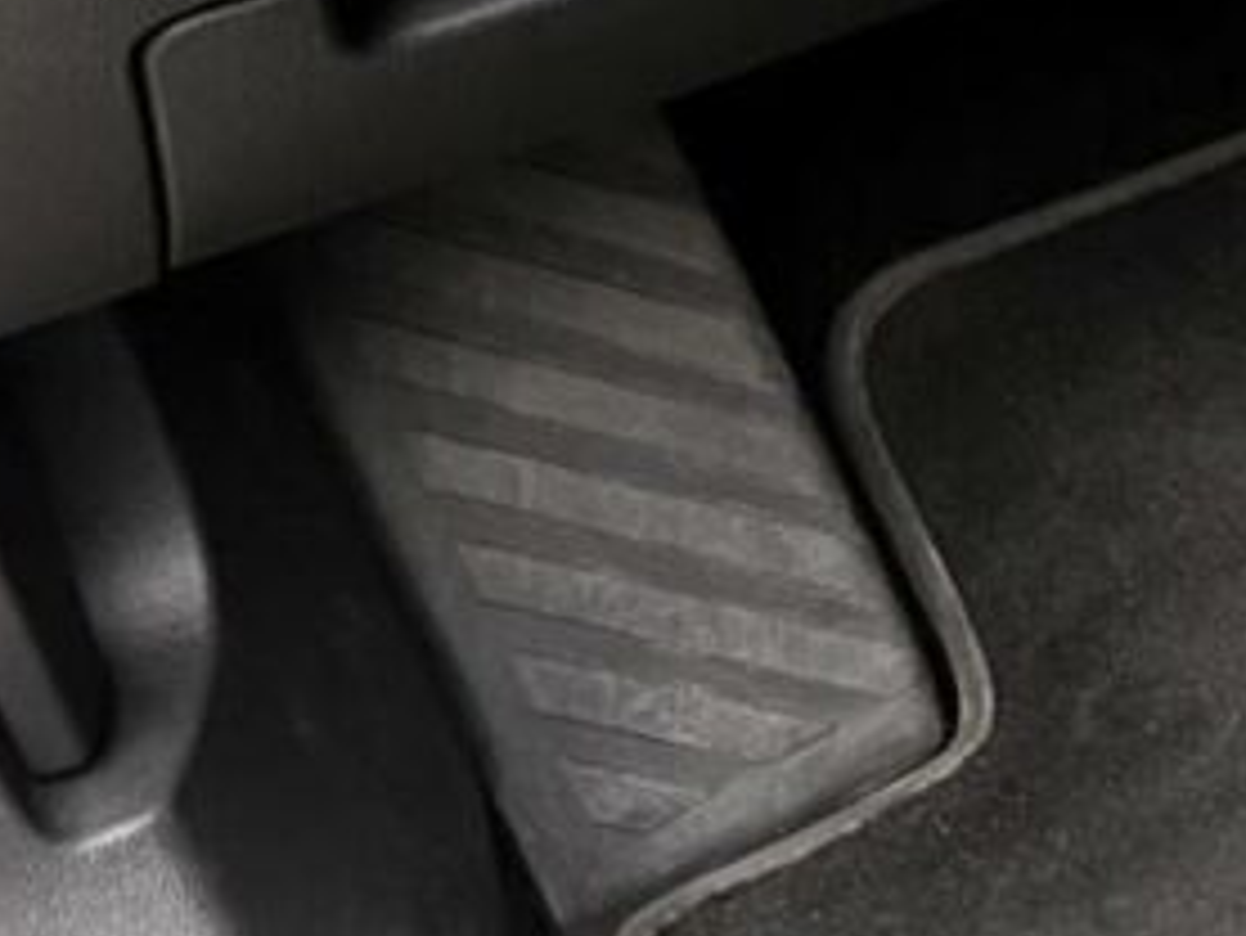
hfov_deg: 10.9
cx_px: 3266
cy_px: -216
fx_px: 5186
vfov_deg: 10.1
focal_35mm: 144
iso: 125
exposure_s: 1/62
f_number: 1.6
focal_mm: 5.1
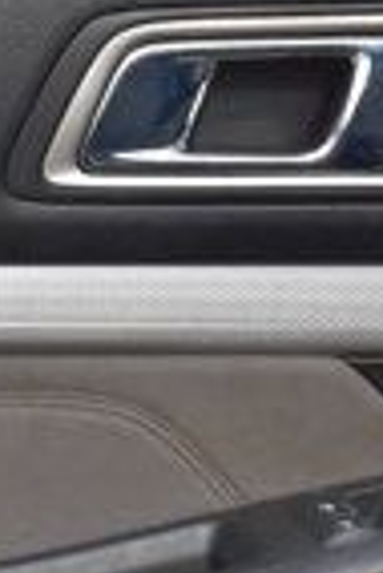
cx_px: 234
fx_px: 3088
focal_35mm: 194
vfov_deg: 10.6
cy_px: 266
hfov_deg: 7.1
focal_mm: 18
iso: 400
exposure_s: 1/250
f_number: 10
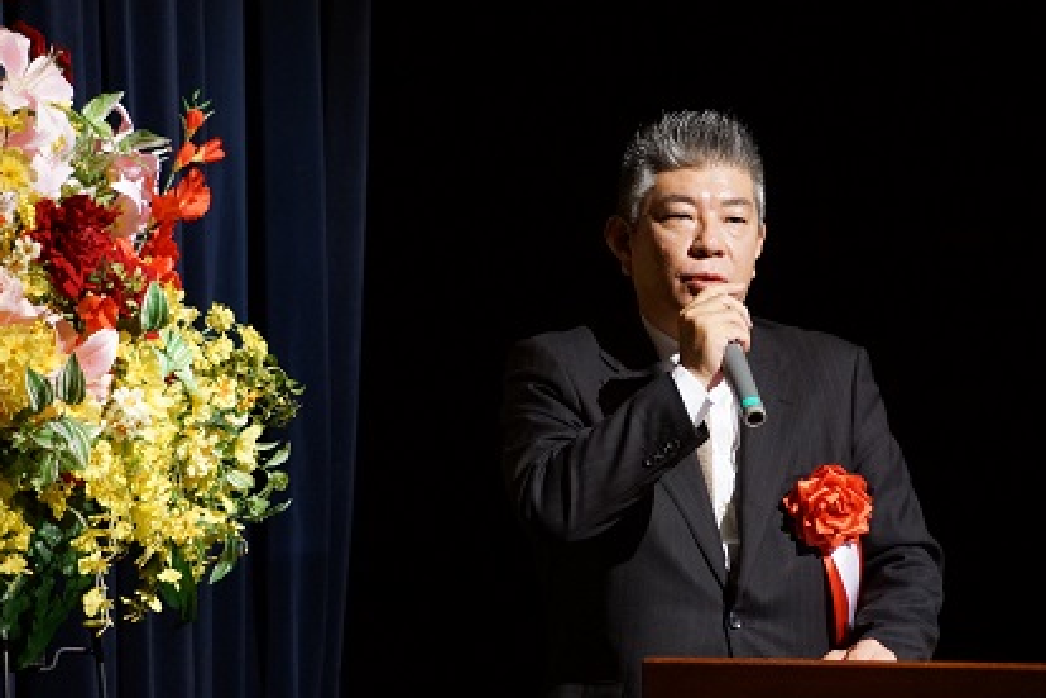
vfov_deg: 3.7
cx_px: 490
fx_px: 10692
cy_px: 363
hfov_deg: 5.6
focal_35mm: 368
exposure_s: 1/25
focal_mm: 200
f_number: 5.6
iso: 1600
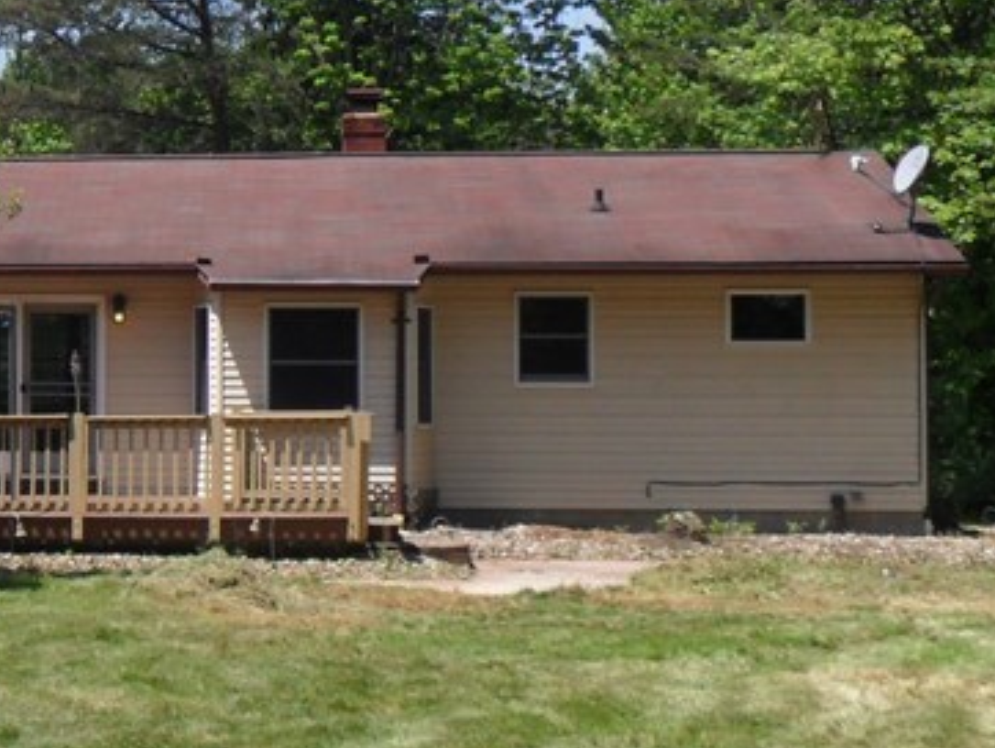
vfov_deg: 14.9
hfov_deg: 18.1
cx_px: -388
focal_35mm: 99
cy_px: 239
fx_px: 2848
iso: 80
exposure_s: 1/180
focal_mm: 6.3
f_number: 7.6
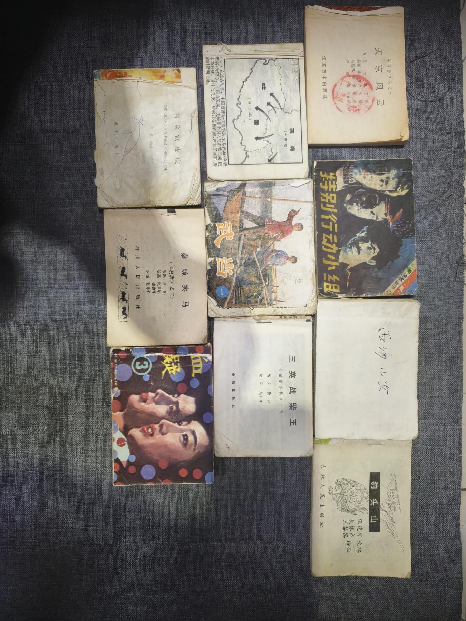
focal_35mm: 23
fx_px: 413
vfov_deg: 73.9
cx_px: 233
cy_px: 310
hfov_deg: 58.9
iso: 687
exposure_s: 1/100
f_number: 1.57
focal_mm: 5.6
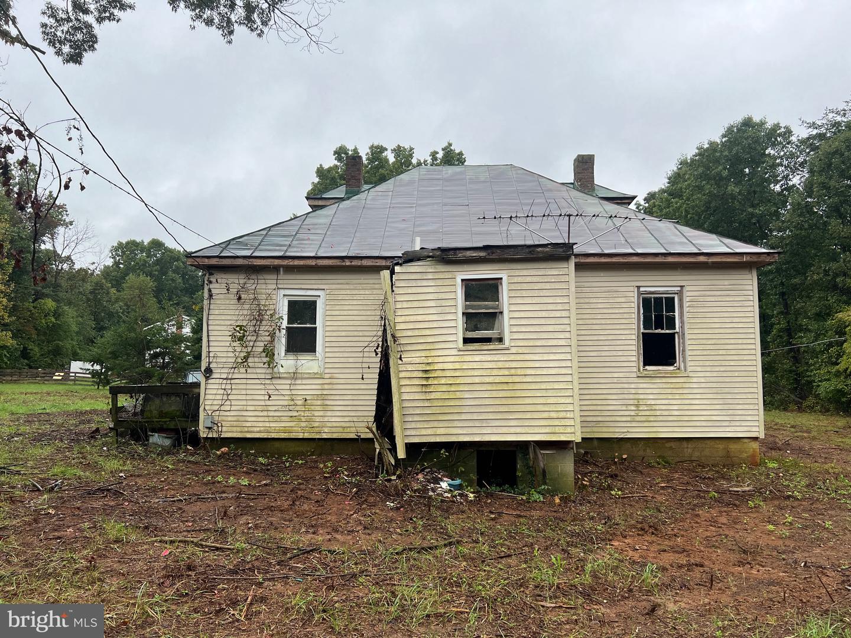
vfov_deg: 53.1
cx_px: 426
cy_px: 319
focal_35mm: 26
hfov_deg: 67.3
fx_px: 639
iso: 50
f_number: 1.5
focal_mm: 5.7
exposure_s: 1/909
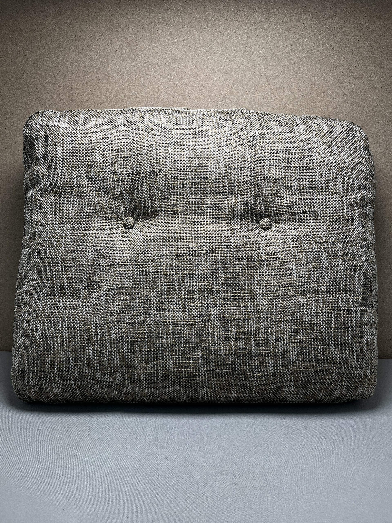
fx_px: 393
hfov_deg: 53.1
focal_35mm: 26
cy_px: 262
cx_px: 196
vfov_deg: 67.3
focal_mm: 5.1
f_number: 1.6
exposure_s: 1/109
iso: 32
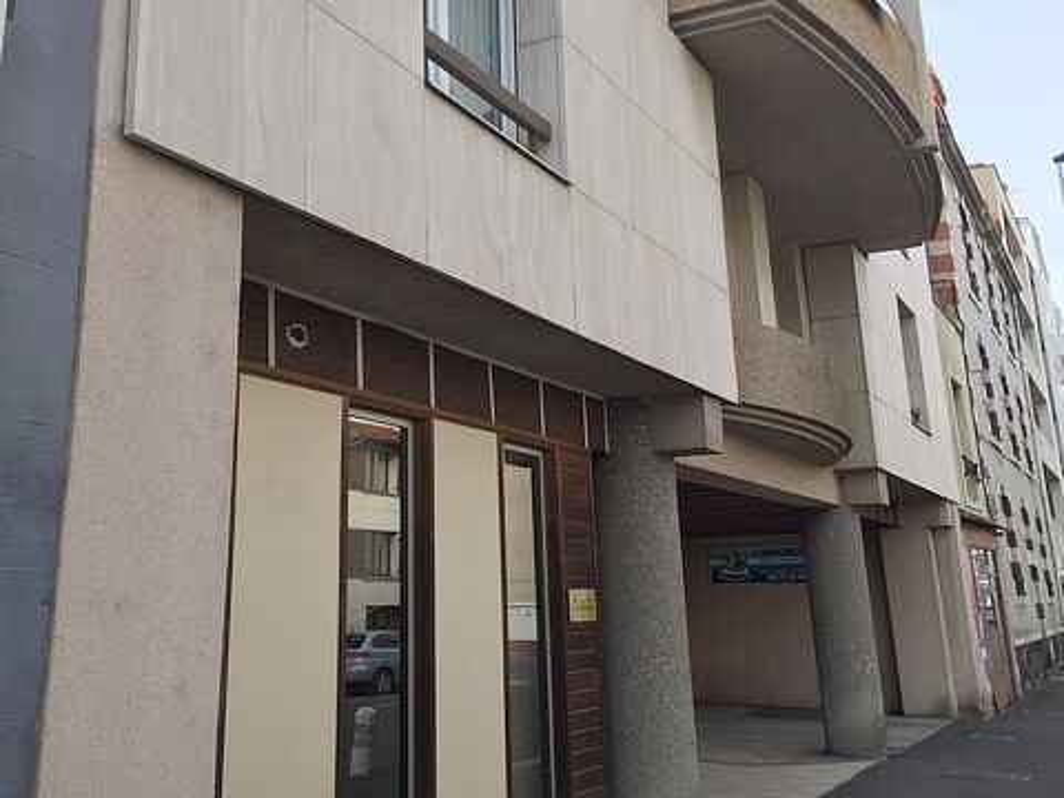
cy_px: 399
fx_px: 1199
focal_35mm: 39
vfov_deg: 36.8
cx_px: 532
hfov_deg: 47.9
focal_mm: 4.15
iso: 32
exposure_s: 1/682
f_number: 2.2
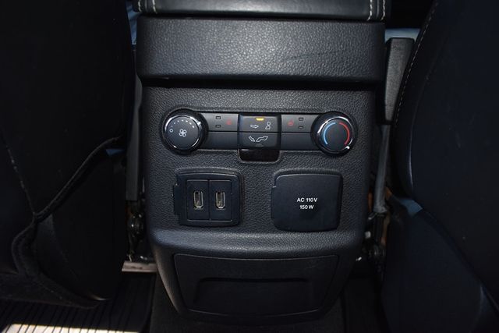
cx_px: 250
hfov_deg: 67.4
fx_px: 374
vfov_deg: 48.0
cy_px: 166
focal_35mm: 27
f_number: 3.5
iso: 280
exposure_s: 1/125
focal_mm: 18
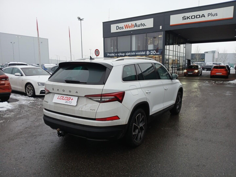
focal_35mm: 26
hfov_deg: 67.3
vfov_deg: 53.1
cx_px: 118
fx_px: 177
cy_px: 88
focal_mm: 3.98
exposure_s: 1/50
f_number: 1.8
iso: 32
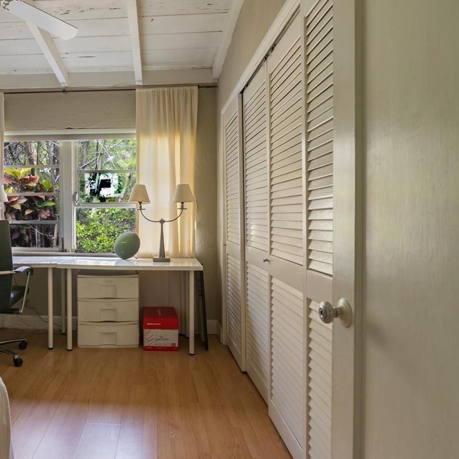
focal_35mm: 23
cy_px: 239
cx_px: 59
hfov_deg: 58.9
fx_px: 345
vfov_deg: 67.2
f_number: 5.6
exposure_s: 1/4
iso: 100
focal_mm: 15
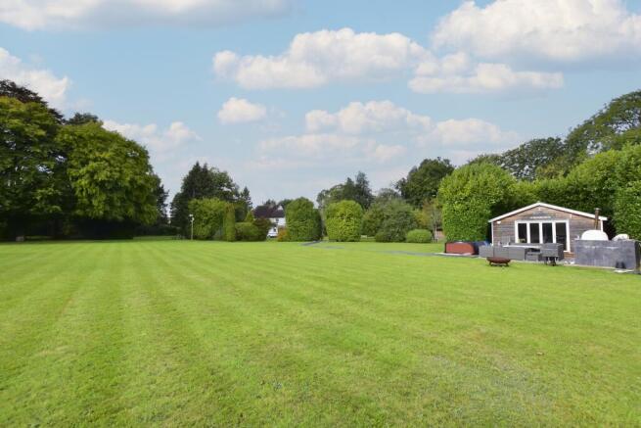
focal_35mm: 15
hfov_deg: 100.4
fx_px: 267
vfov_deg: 77.4
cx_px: 320
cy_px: 214
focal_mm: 10
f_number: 8
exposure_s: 1/320
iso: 640
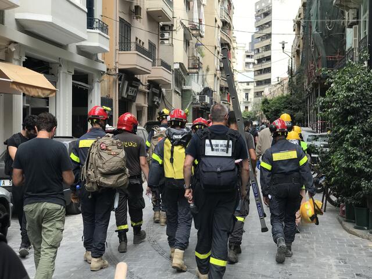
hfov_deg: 33.8
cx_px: 186
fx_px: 613
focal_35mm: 57
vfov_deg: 25.7
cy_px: 140
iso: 20
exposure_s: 1/229
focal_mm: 6.6
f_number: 2.8
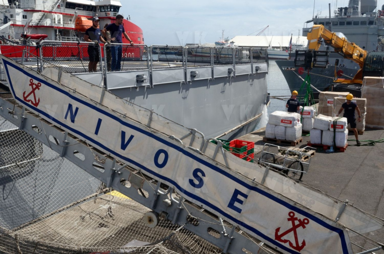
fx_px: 383
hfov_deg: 53.2
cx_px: 192
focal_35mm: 36
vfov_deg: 36.7
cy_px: 127
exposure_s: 1/400
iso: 100
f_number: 11
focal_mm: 24
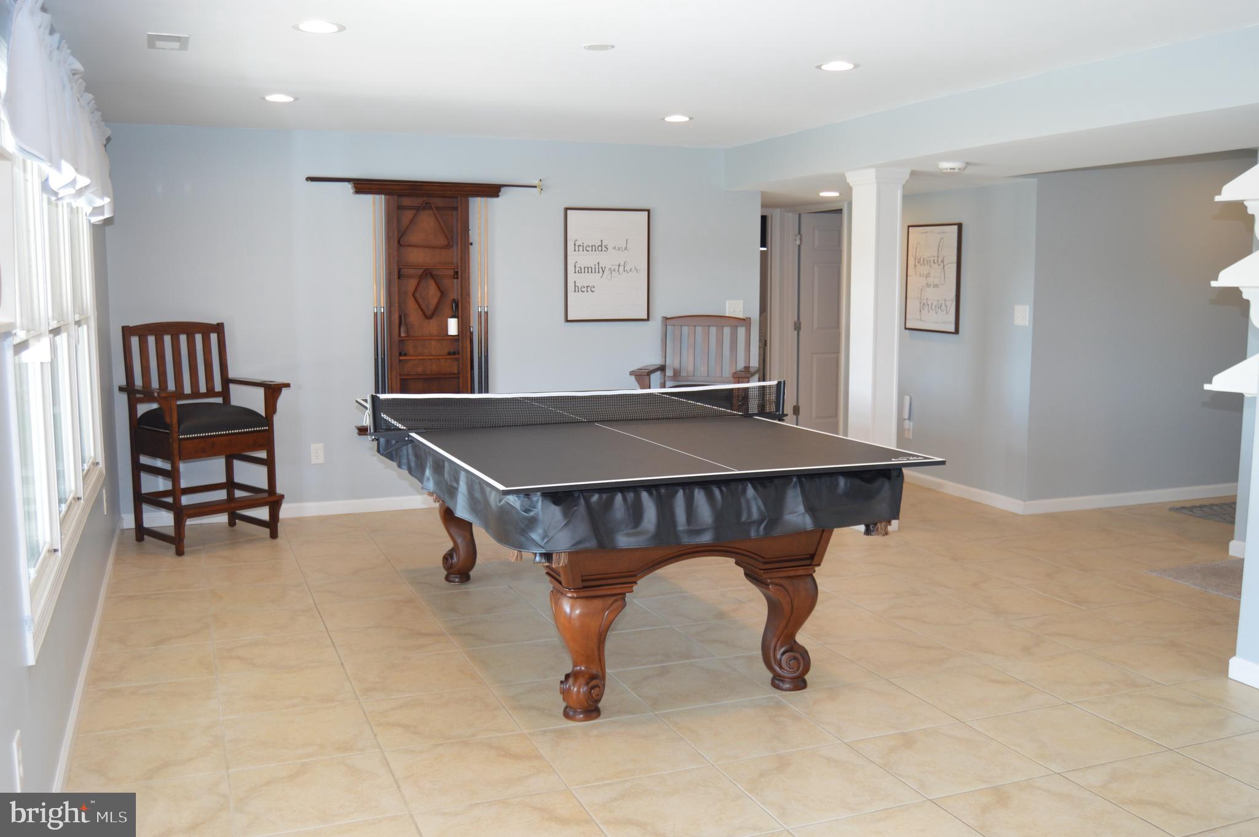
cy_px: 418
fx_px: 1153
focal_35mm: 33
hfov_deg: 57.3
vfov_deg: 39.9
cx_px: 630
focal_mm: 22
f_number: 4.5
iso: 400
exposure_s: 1/80
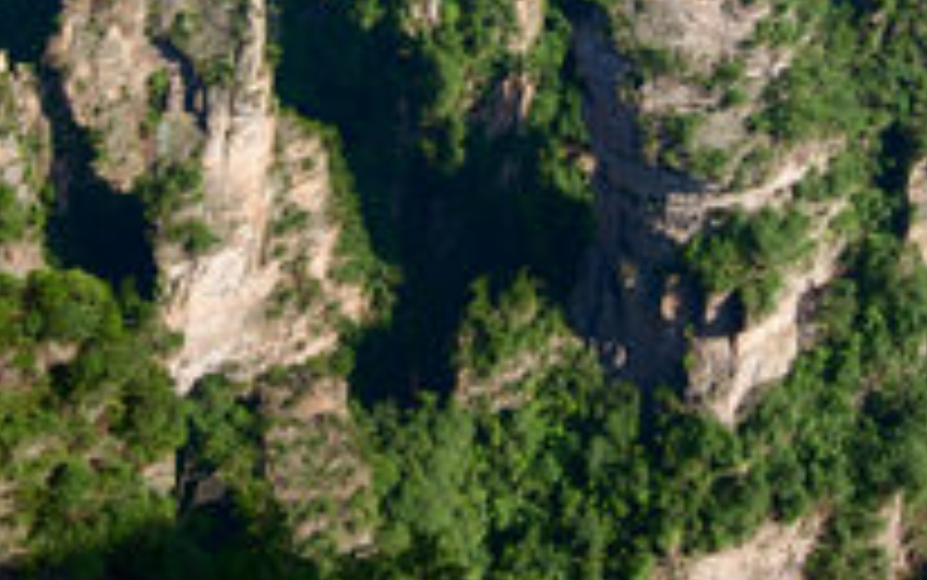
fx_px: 1416
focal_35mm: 56
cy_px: -148
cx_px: 652
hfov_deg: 35.7
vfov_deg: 21.3
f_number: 9
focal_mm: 16
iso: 100
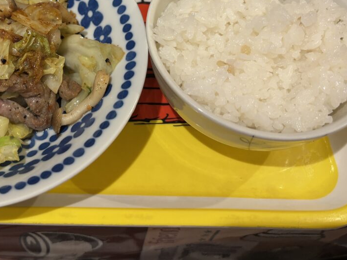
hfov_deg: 39.0
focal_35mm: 47
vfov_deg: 30.0
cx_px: 74
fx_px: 471
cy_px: 42
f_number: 1.6
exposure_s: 1/49
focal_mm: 5.96
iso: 125
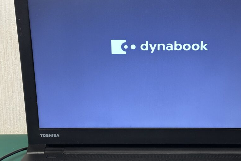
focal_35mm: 67
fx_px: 449
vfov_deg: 20.3
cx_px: 154
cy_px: 86
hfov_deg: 29.9
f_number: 1.78
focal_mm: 6.86
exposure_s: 1/33
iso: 250
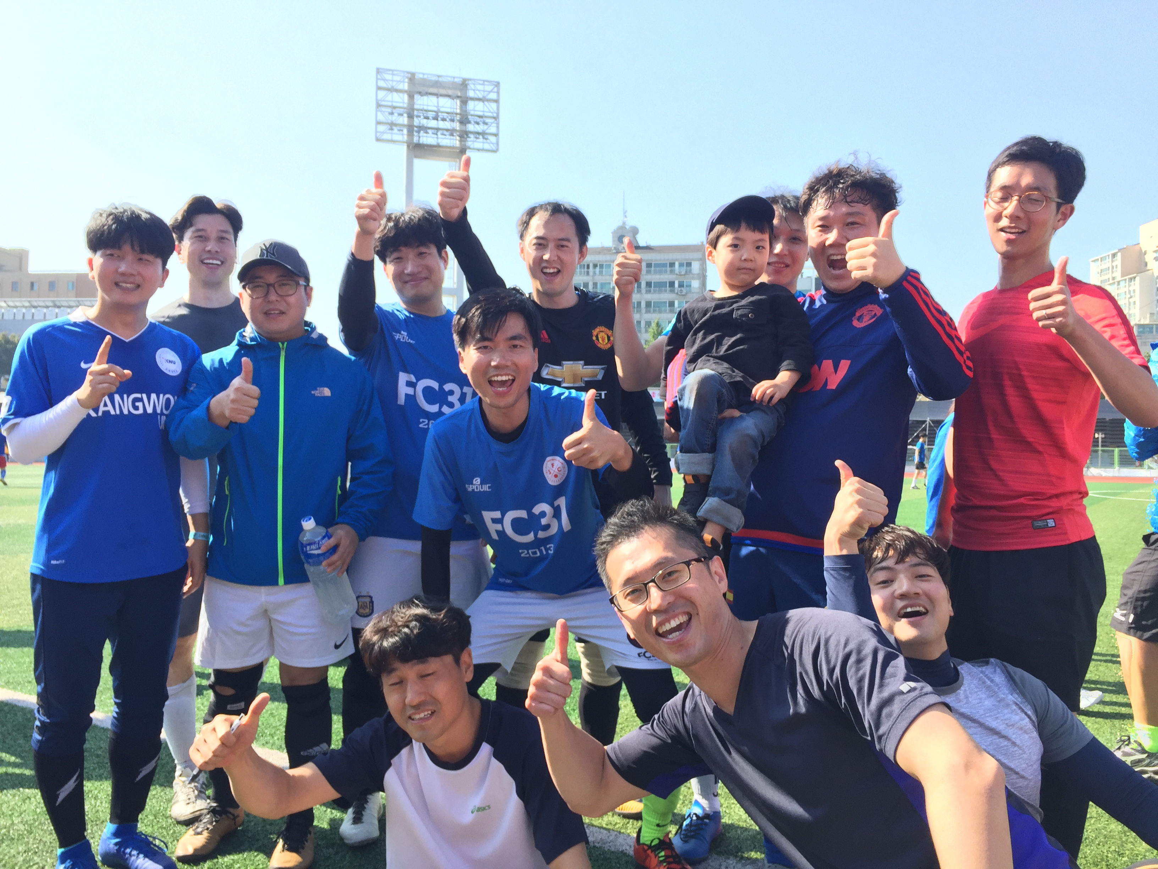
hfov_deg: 61.7
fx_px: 970
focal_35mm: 29
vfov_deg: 48.2
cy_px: 434
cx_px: 579
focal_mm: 4.15
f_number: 2.2
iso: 32
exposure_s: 1/520
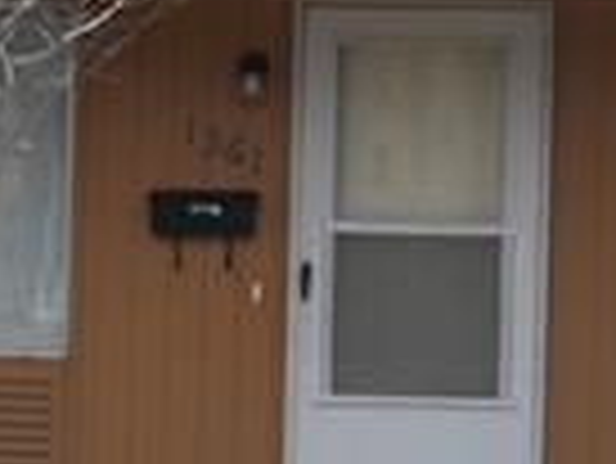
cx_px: 265
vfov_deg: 3.3
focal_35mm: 452
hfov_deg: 4.4
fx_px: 8050
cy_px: 131
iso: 200
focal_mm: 42
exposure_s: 1/320
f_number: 9
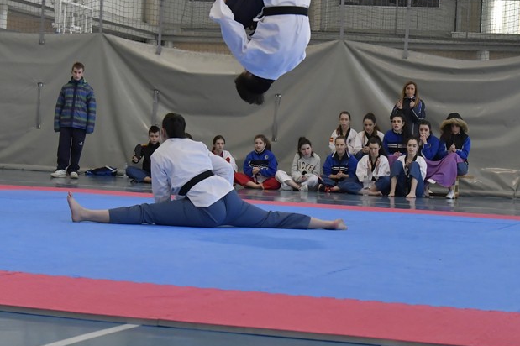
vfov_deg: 14.1
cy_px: 162
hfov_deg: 21.0
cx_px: 271
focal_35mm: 97
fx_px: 1400
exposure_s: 1/640
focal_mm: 40
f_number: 5
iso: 3200
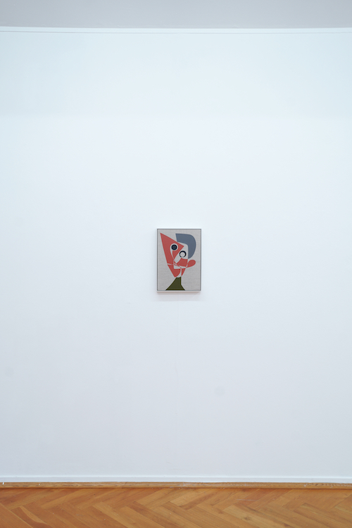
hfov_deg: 37.9
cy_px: 264
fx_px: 513
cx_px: 176
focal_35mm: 35
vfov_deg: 54.4
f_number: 4.5
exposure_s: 1/40
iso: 200
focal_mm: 35
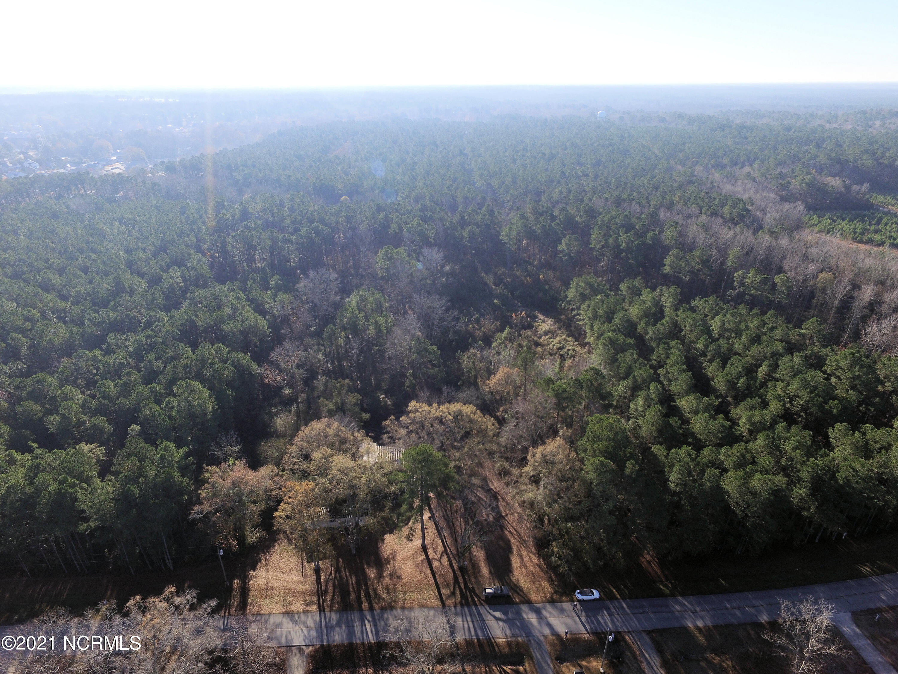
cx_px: 449
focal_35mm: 20
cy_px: 337
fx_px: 519
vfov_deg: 66.0
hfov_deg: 81.7
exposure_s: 1/577
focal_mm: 3.61
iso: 100
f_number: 2.8
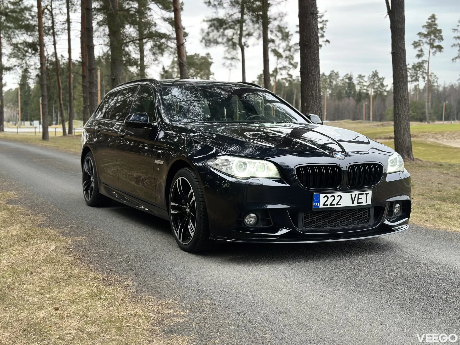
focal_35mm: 48
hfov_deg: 39.7
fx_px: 638
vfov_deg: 30.3
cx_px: 230
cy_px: 172
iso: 80
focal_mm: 6.86
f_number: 1.78
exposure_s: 1/204
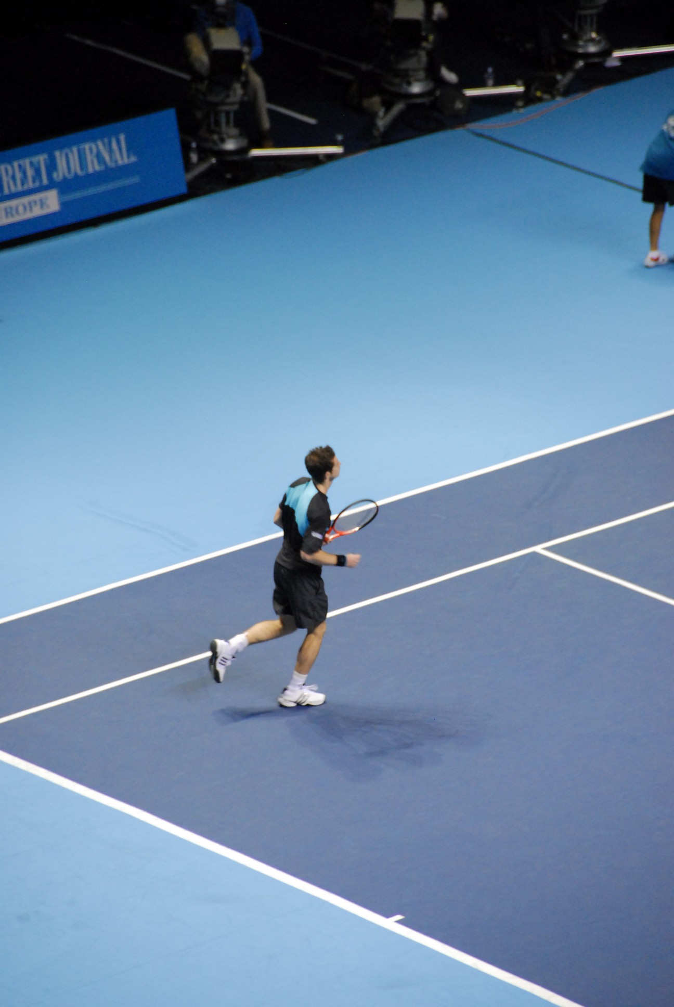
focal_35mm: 300
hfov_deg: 4.6
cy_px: 504
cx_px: 337
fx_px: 8400
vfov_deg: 6.9
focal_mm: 200
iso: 1000
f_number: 5.6
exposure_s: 1/90
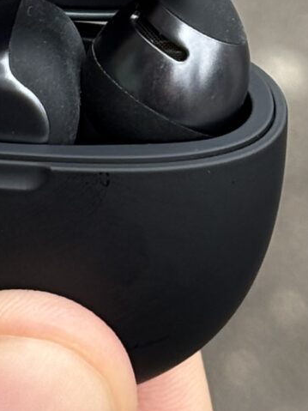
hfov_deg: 5.3
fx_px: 3300
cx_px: -99
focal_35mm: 278
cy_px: -31
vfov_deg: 7.1
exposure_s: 1/121
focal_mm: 5.96
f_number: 1.6
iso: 40
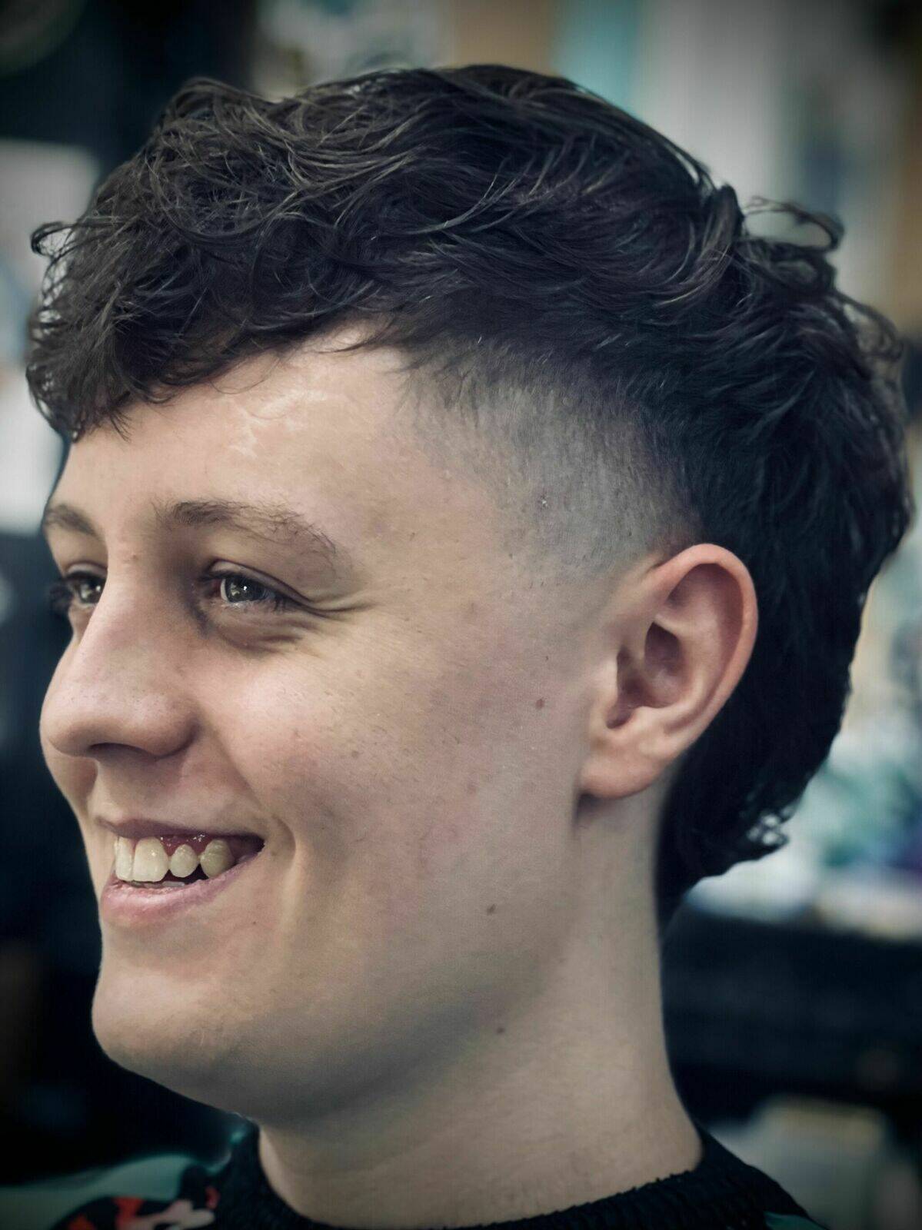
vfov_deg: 25.3
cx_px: 461
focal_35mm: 77
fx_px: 2736
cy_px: 615
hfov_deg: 19.1
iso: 160
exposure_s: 1/50
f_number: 2.8
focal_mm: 9
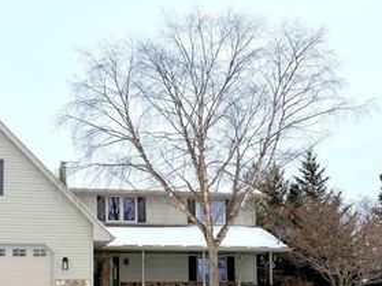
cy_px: 240
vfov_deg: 32.4
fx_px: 474
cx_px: 123
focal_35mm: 43
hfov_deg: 43.2
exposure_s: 1/2907
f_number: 1.78
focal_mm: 6.76
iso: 80
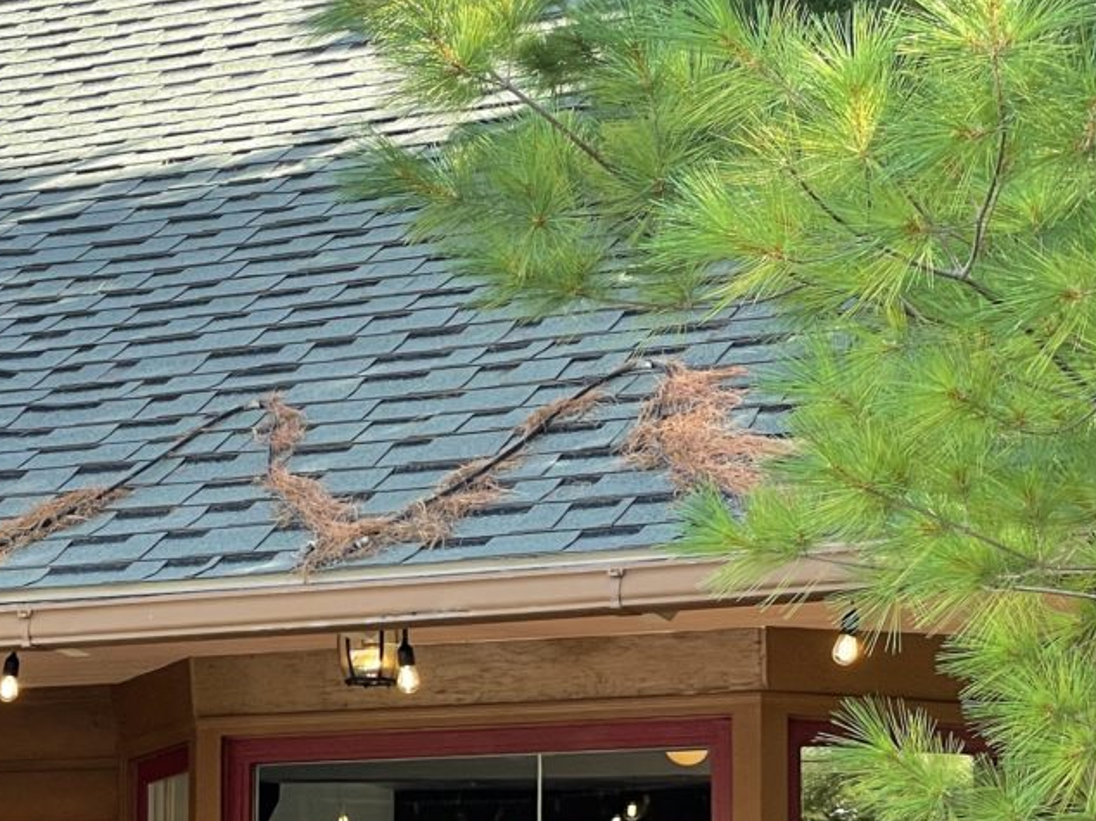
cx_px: -81
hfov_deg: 15.3
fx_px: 3988
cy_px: 814
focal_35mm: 126
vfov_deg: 11.6
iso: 25
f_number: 2
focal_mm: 6
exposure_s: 1/136
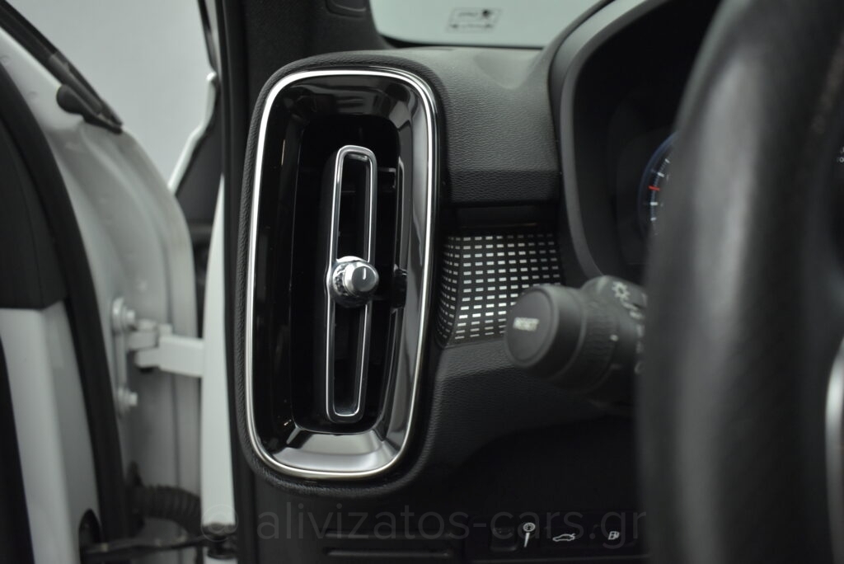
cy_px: 282
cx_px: 422
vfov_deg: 43.7
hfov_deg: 61.9
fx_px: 704
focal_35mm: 30
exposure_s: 1/100
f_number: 3.8
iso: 1600
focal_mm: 20
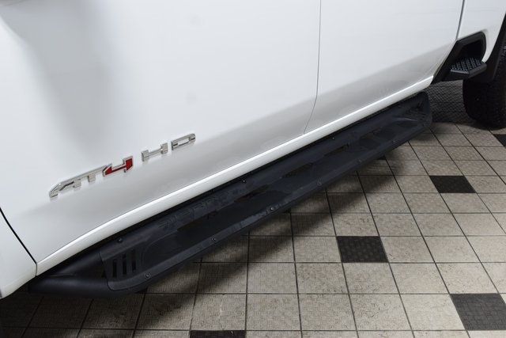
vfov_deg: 36.9
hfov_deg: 53.1
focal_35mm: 36
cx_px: 253
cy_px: 169
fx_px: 506
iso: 500
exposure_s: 1/15
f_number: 6.3
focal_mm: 24
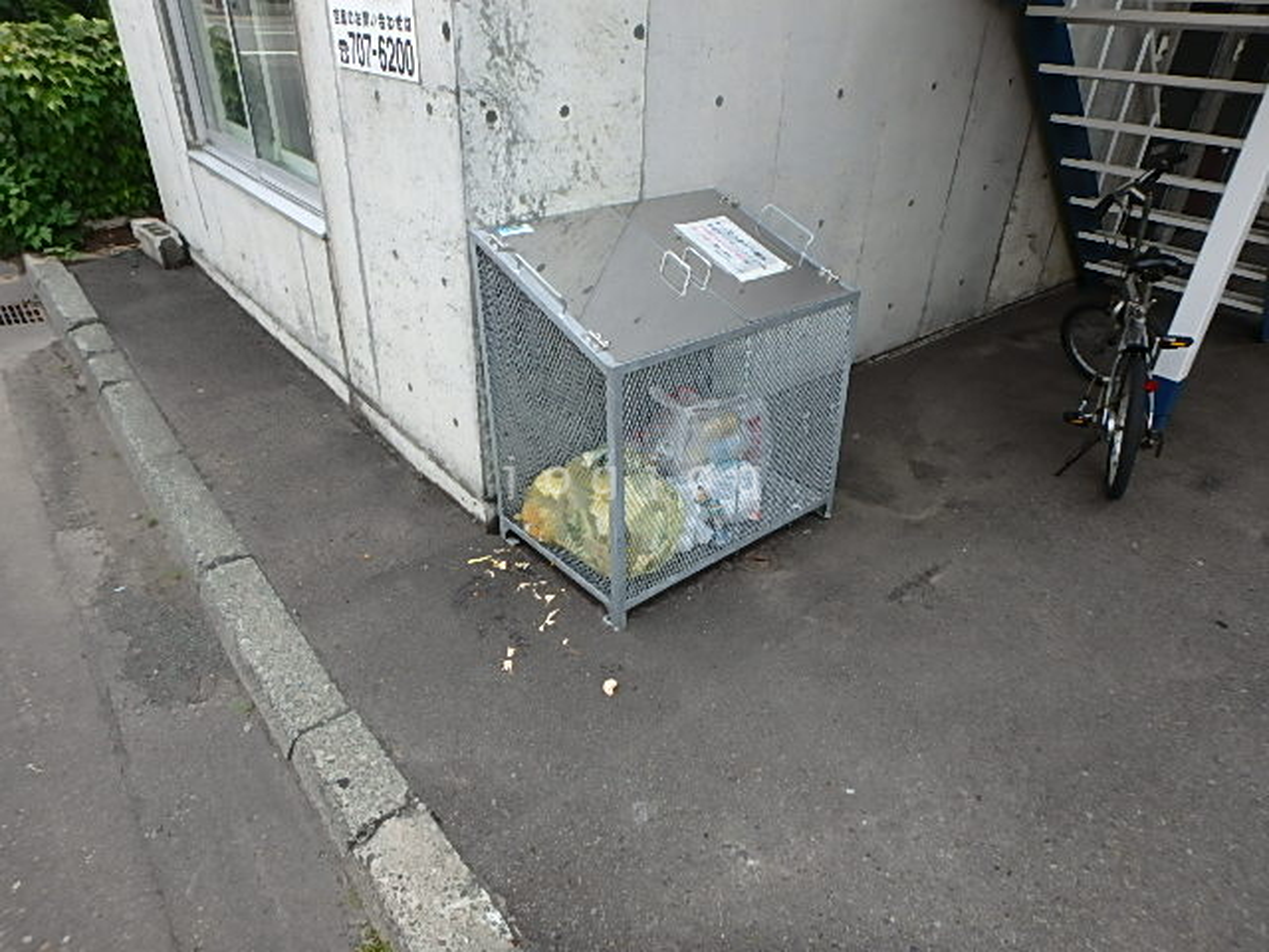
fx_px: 770
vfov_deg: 63.4
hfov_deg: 79.0
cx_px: 634
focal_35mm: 21
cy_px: 476
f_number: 3.5
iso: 125
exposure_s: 1/250
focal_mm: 3.7
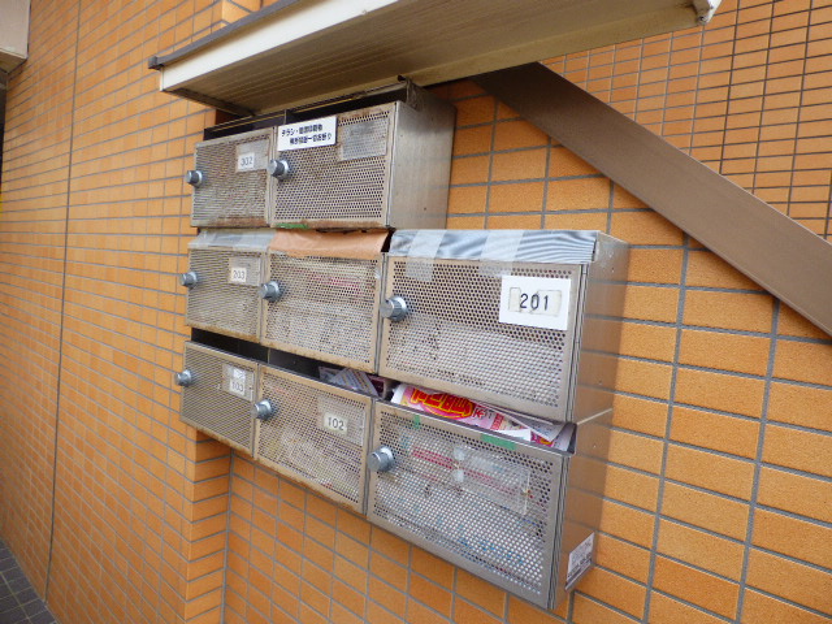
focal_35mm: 20
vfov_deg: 66.0
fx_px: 481
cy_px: 312
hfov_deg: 81.7
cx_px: 416
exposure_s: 1/250
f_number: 2.8
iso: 100
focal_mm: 3.58
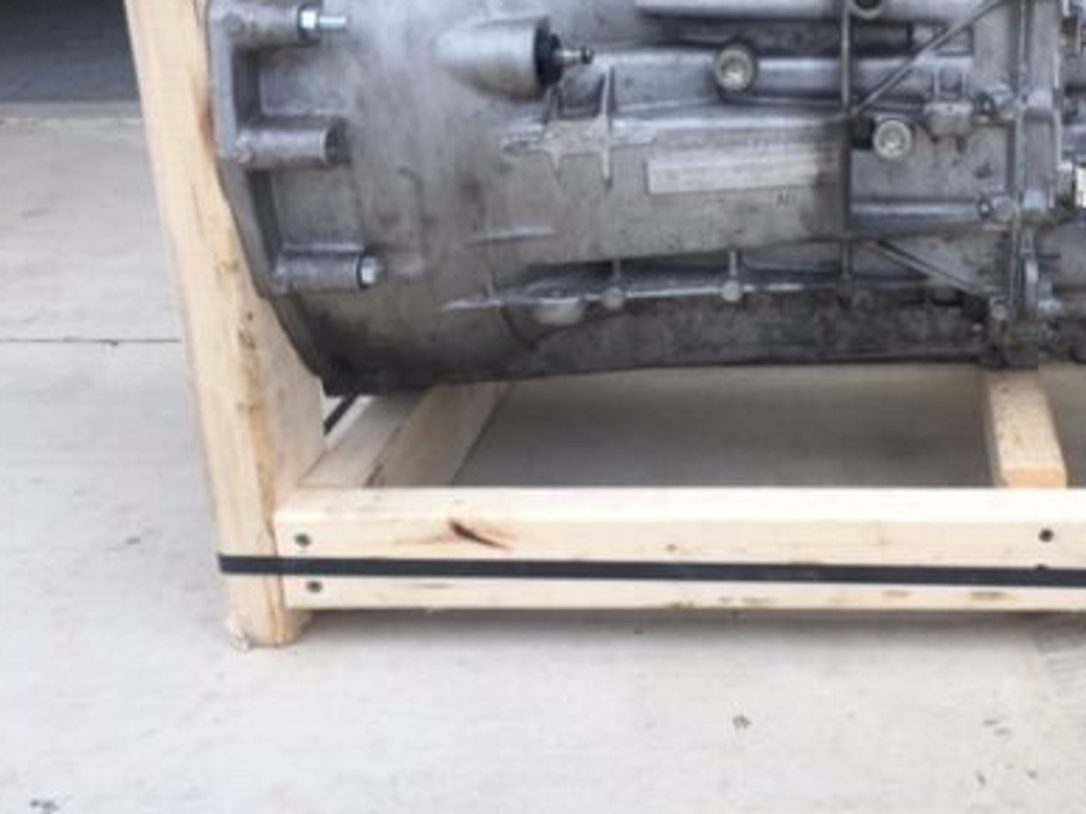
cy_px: 255
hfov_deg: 40.8
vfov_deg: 31.8
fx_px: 1411
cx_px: 825
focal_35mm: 45
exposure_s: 1/60
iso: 32
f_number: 2.2
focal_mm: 4.15
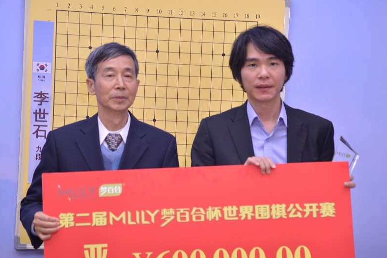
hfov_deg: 15.0
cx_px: 192
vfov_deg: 10.0
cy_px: 139
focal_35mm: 137
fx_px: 1473
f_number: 4
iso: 640
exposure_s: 1/80
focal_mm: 120
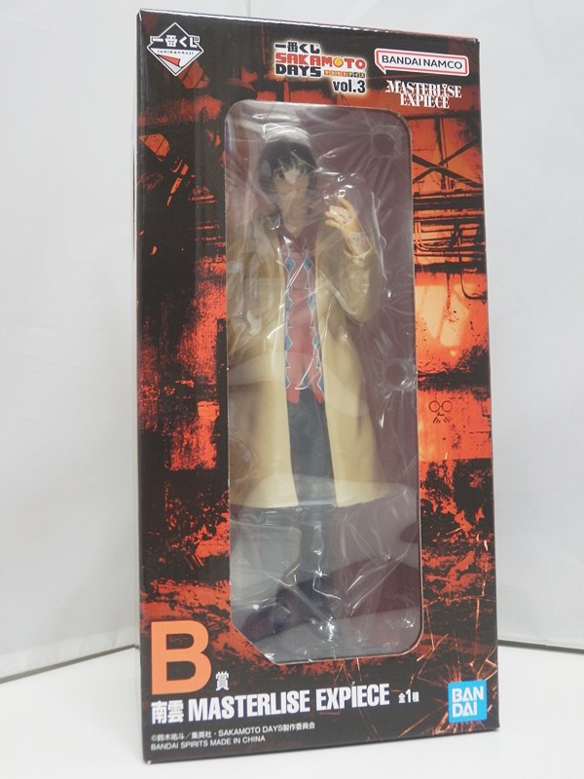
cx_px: 292
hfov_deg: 38.7
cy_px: 390
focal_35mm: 37
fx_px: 832
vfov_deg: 50.1
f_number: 3.9
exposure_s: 1/15
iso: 200
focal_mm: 6.7
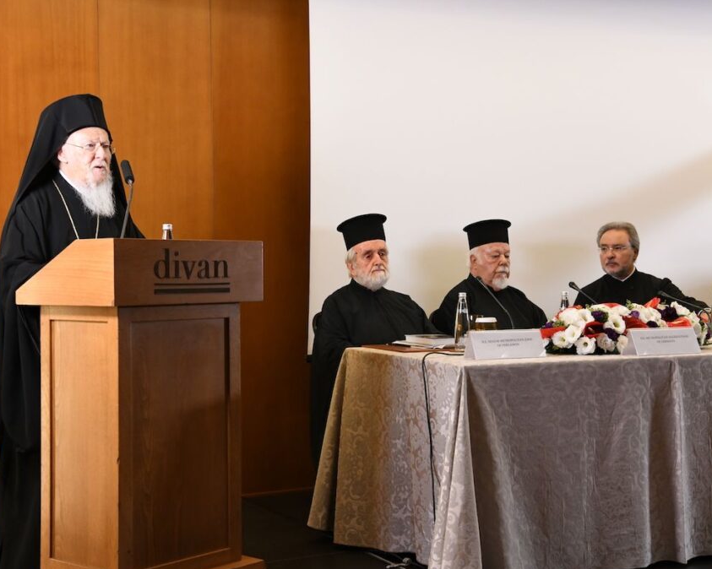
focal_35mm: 57
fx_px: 1201
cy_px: 287
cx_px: 356
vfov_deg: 26.7
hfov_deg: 33.0
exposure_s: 1/100
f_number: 7.1
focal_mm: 50
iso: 3200
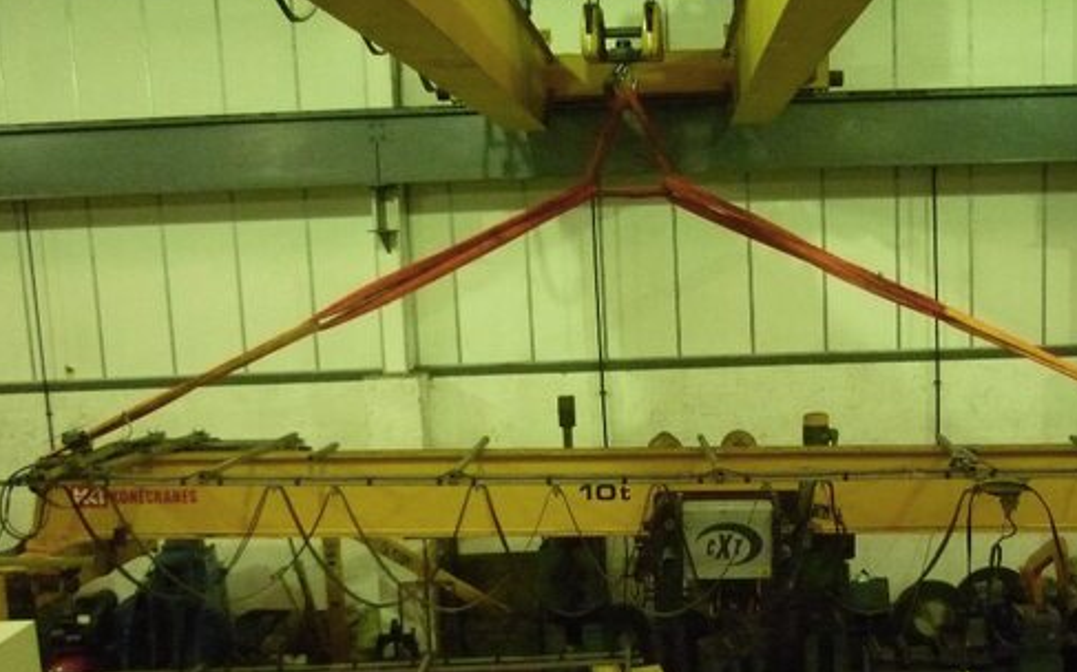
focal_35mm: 46
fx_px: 1350
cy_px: 504
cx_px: 666
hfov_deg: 43.2
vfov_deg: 27.6
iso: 800
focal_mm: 5.5
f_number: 2.8
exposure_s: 1/25
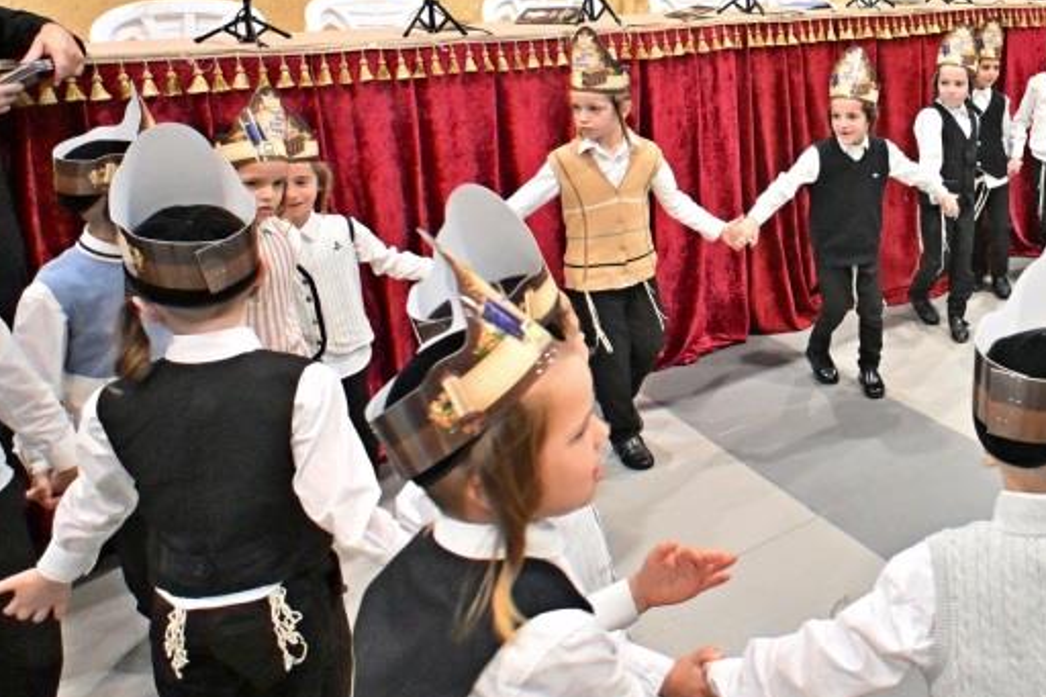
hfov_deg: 45.2
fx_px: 1046
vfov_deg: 35.4
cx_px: 1040
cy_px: 118
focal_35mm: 36
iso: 2000
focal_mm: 12
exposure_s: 1/320
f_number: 3.5
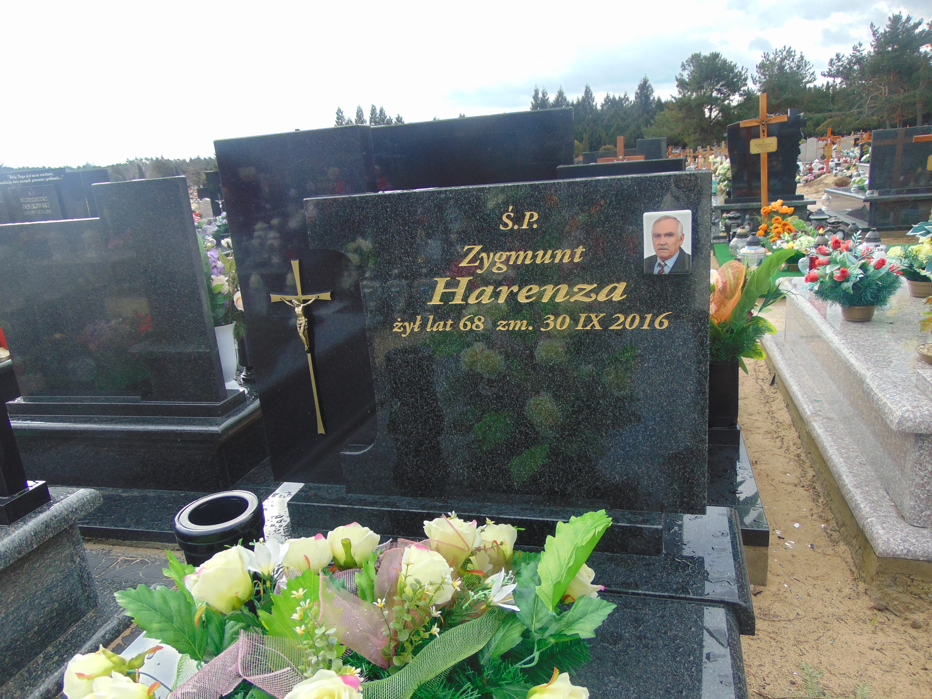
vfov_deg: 54.9
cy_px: 350
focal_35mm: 25
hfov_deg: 69.4
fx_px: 673
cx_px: 466
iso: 80
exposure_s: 1/250
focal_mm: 4.5
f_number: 3
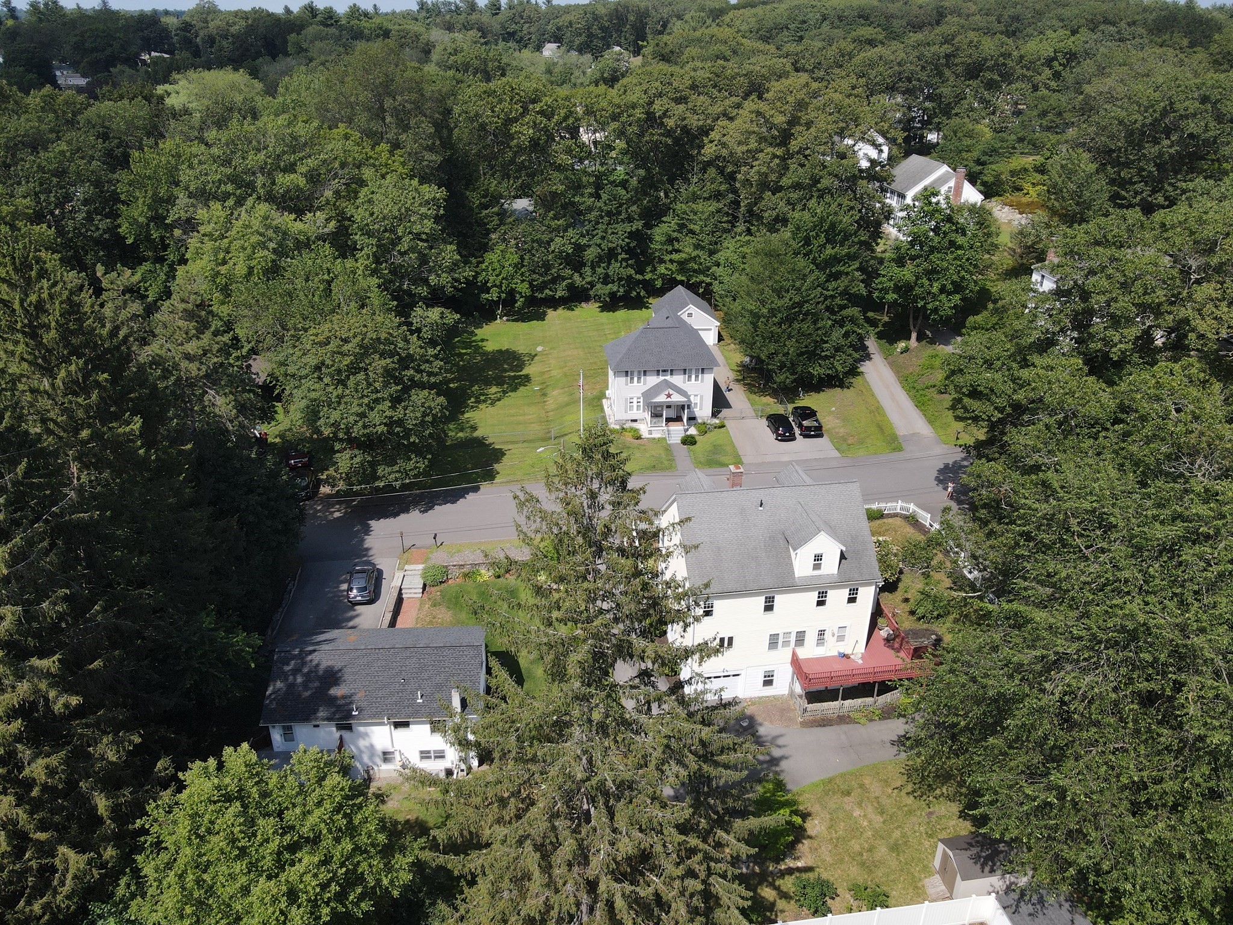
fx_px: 855
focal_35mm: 24
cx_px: 616
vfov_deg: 56.8
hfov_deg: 71.6
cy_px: 462
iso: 100
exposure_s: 1/800
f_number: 2.8
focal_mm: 4.5
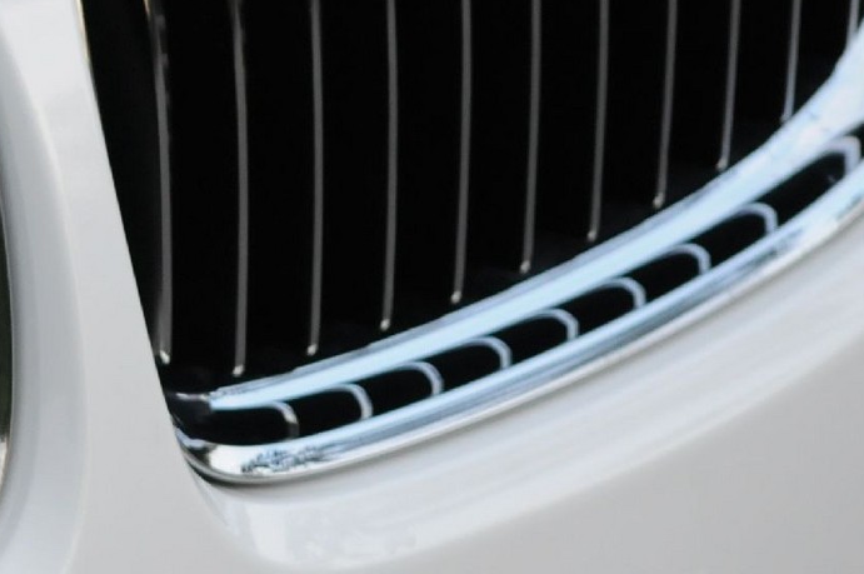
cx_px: -265
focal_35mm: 434
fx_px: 10404
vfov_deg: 3.2
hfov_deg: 4.7
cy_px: 12
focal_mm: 80
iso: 1000
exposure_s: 1/200
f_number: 4.2
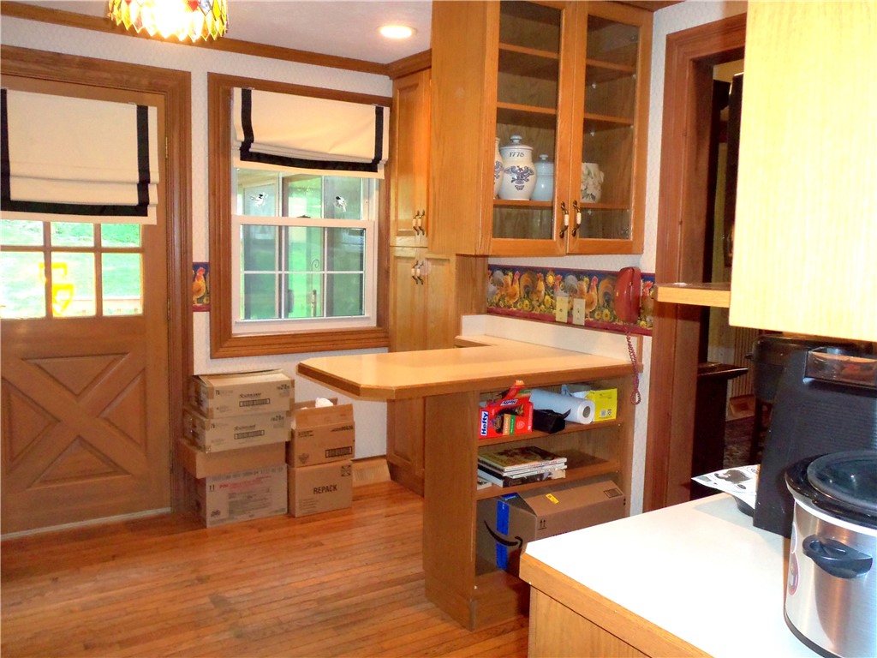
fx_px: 709
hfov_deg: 63.4
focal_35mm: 28
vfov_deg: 49.7
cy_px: 329
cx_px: 438
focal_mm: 5.1
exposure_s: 1/60
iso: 200
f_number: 3.3
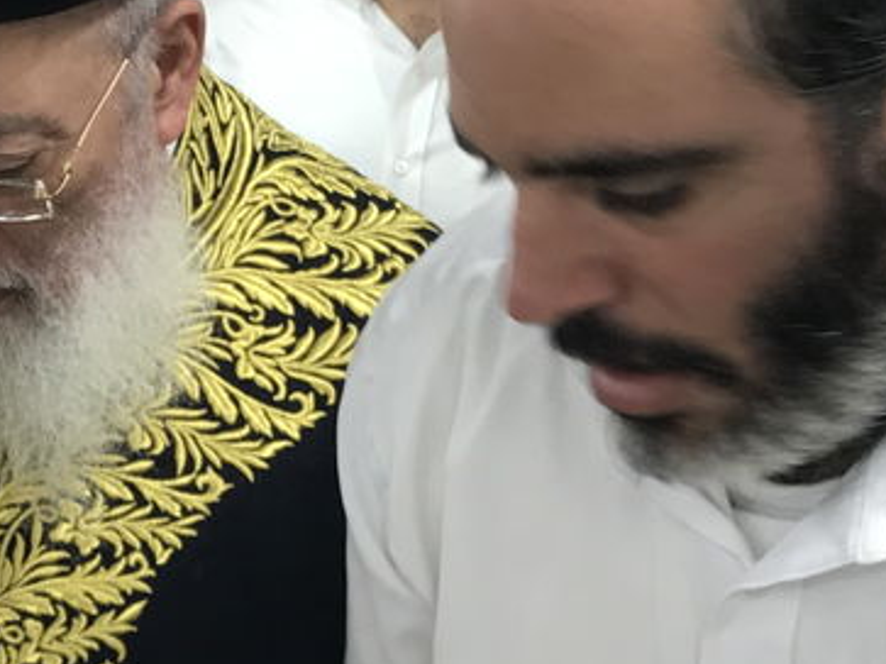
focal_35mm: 108
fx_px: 2763
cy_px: 476
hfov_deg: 17.6
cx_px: -66
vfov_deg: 13.7
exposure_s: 1/33
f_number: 1.8
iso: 50
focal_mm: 3.99
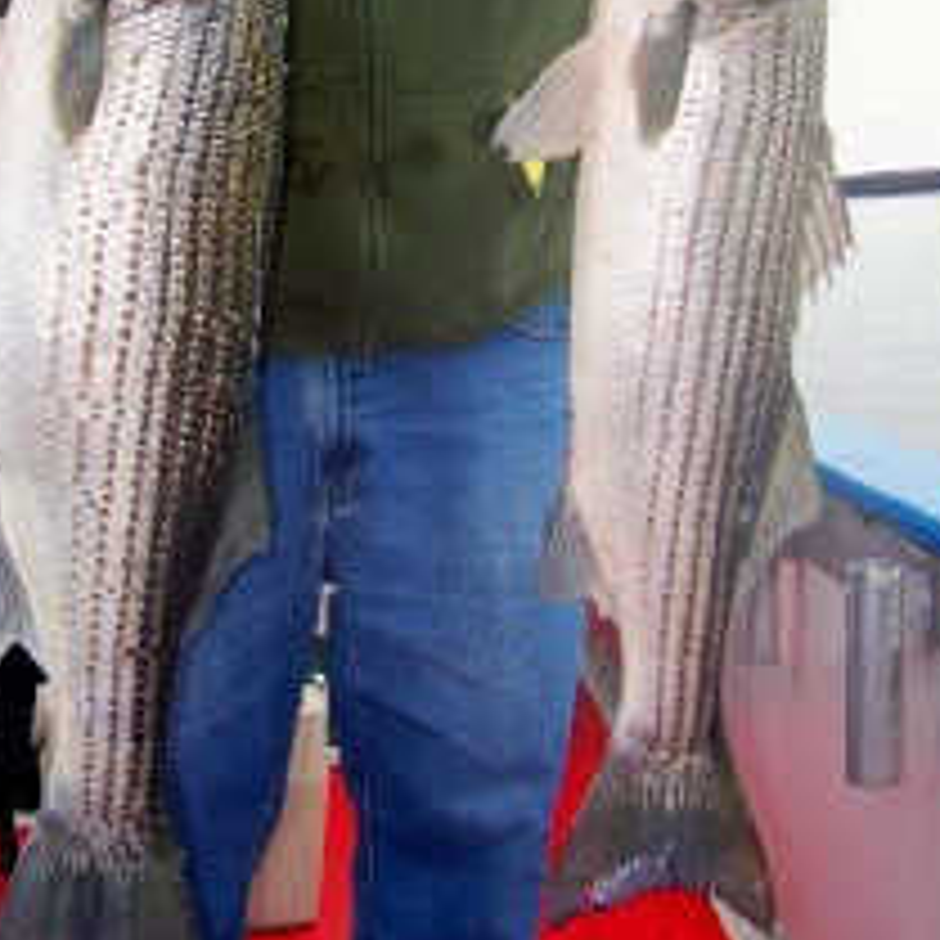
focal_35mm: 61
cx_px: 387
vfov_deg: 27.9
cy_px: 270
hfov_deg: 28.1
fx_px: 1874
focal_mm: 5.85
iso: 64
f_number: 2.8
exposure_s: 1/250
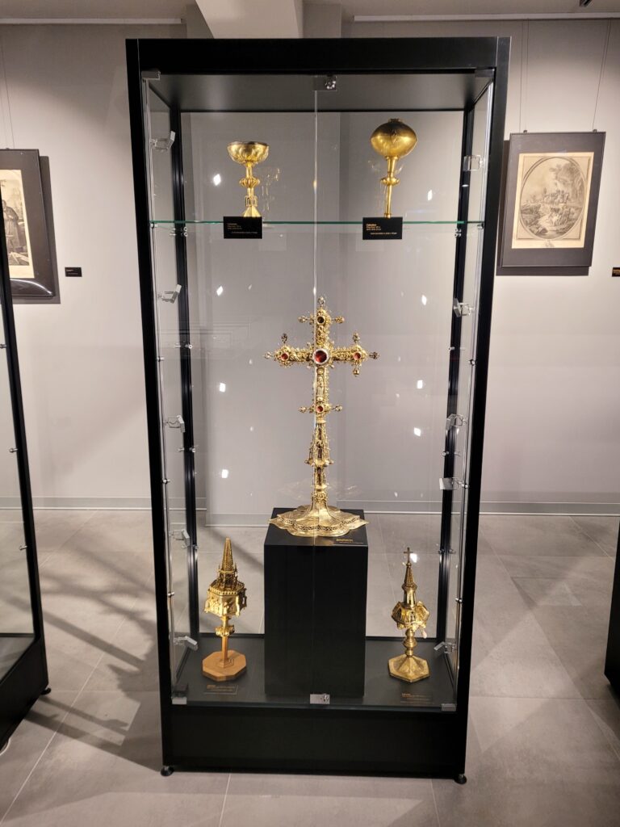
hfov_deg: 53.1
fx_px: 621
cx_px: 310
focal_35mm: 26
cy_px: 414
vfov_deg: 67.3
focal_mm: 5.4
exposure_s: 1/100
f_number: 1.8
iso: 200
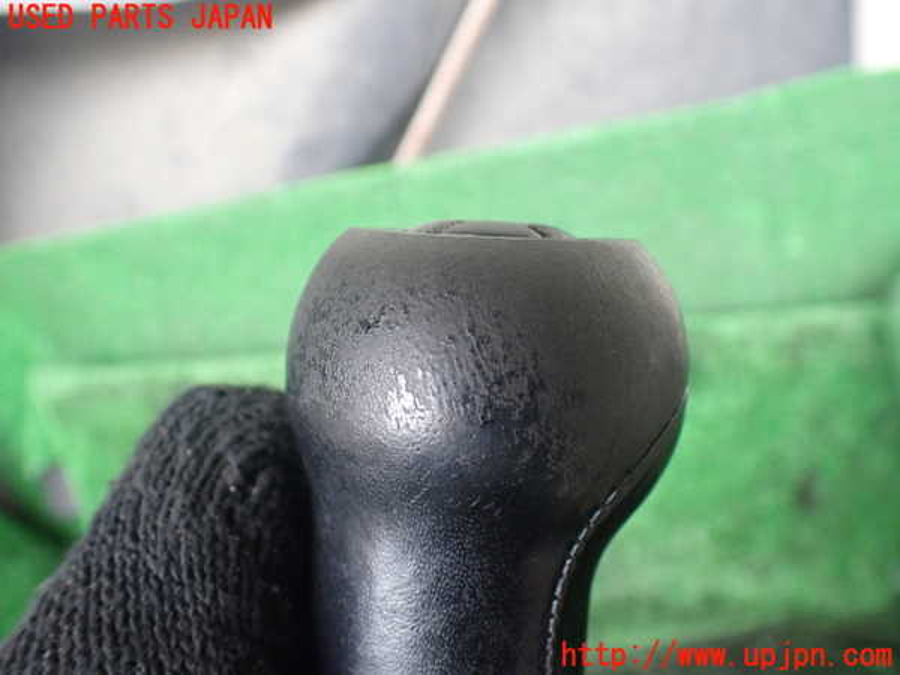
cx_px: 450
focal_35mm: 30
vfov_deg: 46.8
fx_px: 780
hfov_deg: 60.0
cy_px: 338
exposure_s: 1/125
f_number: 2.3
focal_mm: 5.4
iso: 500
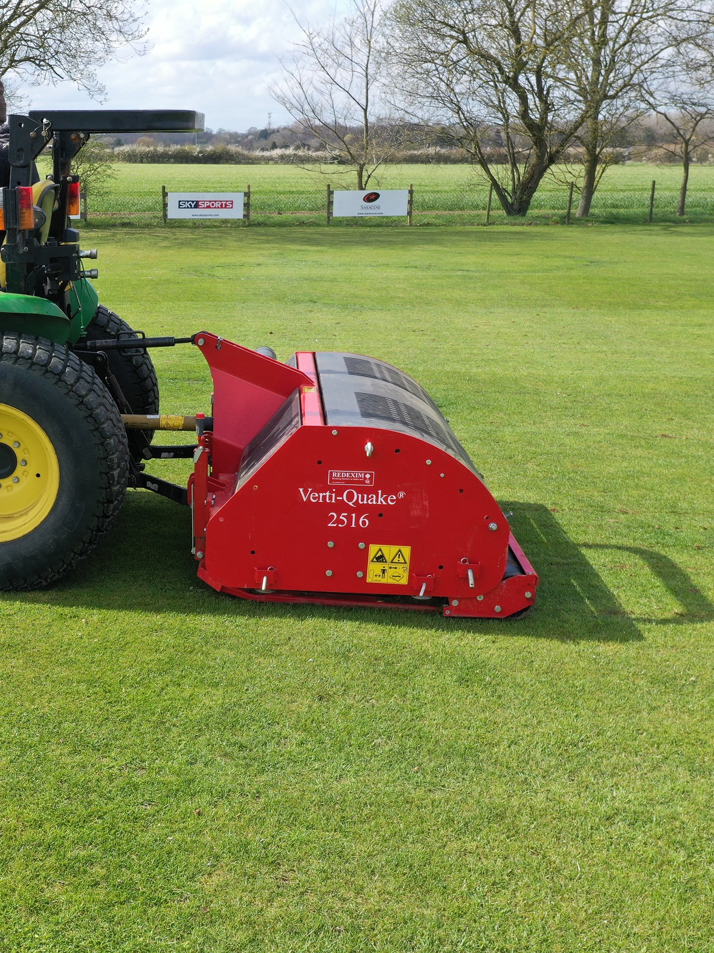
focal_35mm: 41
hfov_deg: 33.8
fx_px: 1128
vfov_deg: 45.8
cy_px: 472
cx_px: 112
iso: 100
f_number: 5
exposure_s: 1/320
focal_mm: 10.26
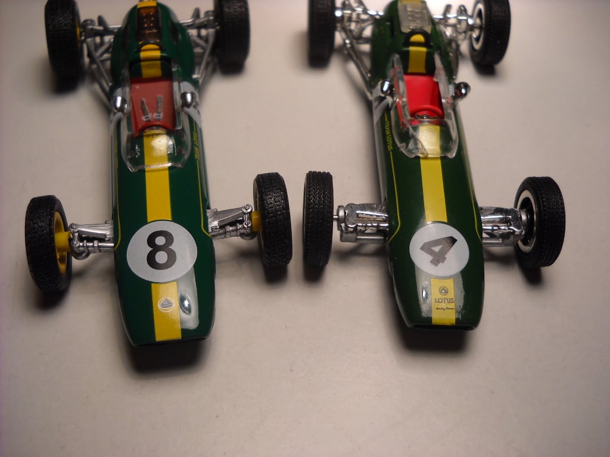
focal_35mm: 41
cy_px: 228
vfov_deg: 35.1
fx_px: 722
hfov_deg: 45.8
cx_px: 305
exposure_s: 1/148
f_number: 3.1
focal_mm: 6.72
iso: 64
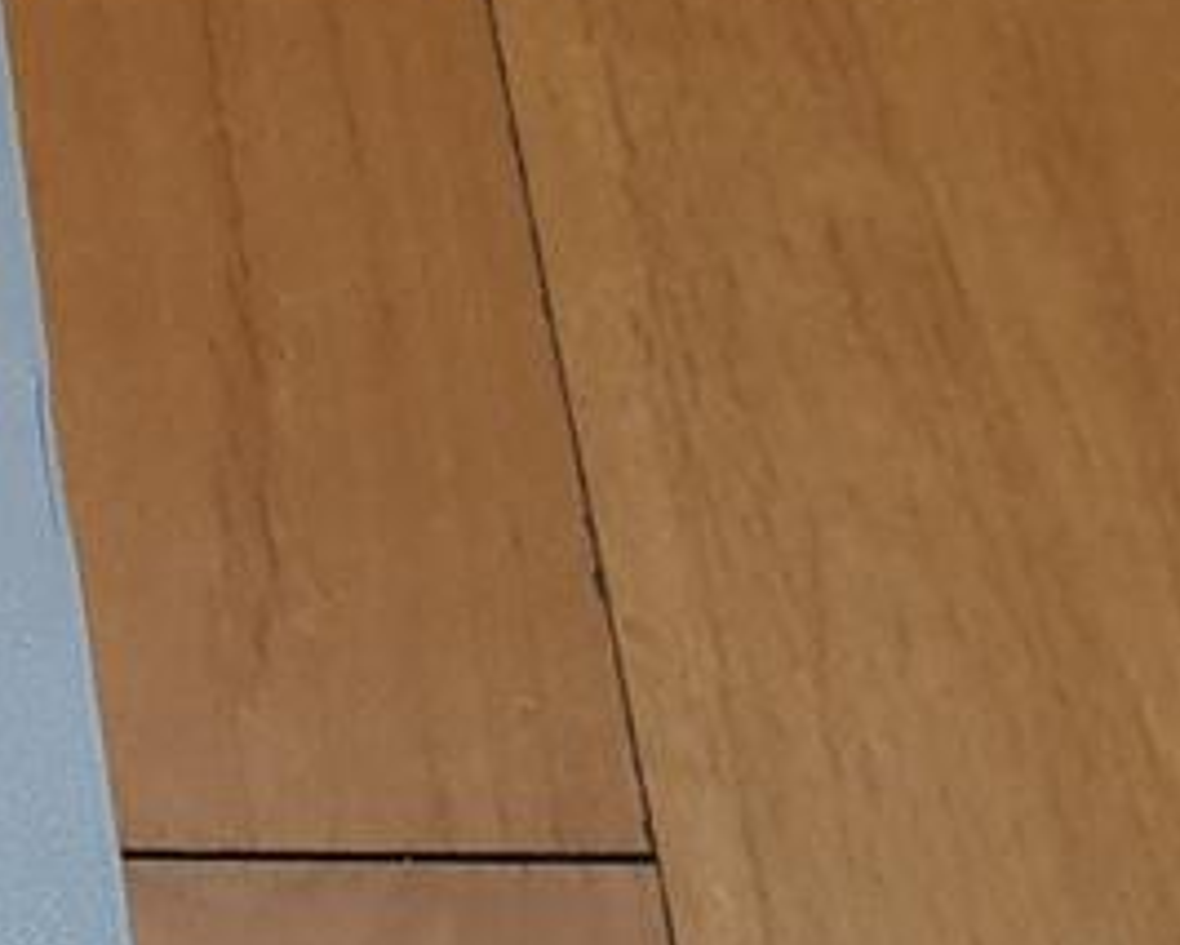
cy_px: 501
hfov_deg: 14.2
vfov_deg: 12.6
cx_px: -856
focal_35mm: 122
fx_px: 4262
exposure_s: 1/120
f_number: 2.4
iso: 200
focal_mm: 4.32
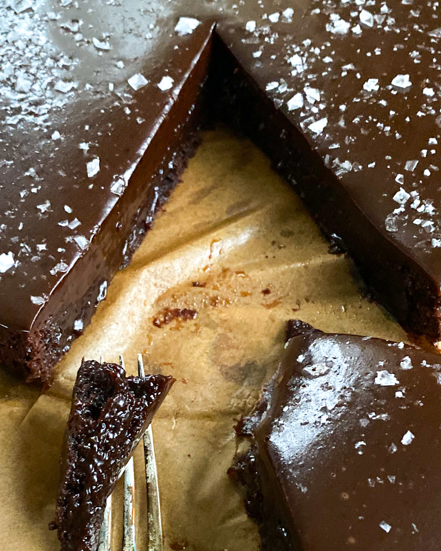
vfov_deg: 38.2
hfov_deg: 31.4
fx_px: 783
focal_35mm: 48
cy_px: 382
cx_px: 219
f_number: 1.8
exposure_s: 1/30
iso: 1000
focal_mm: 4.25
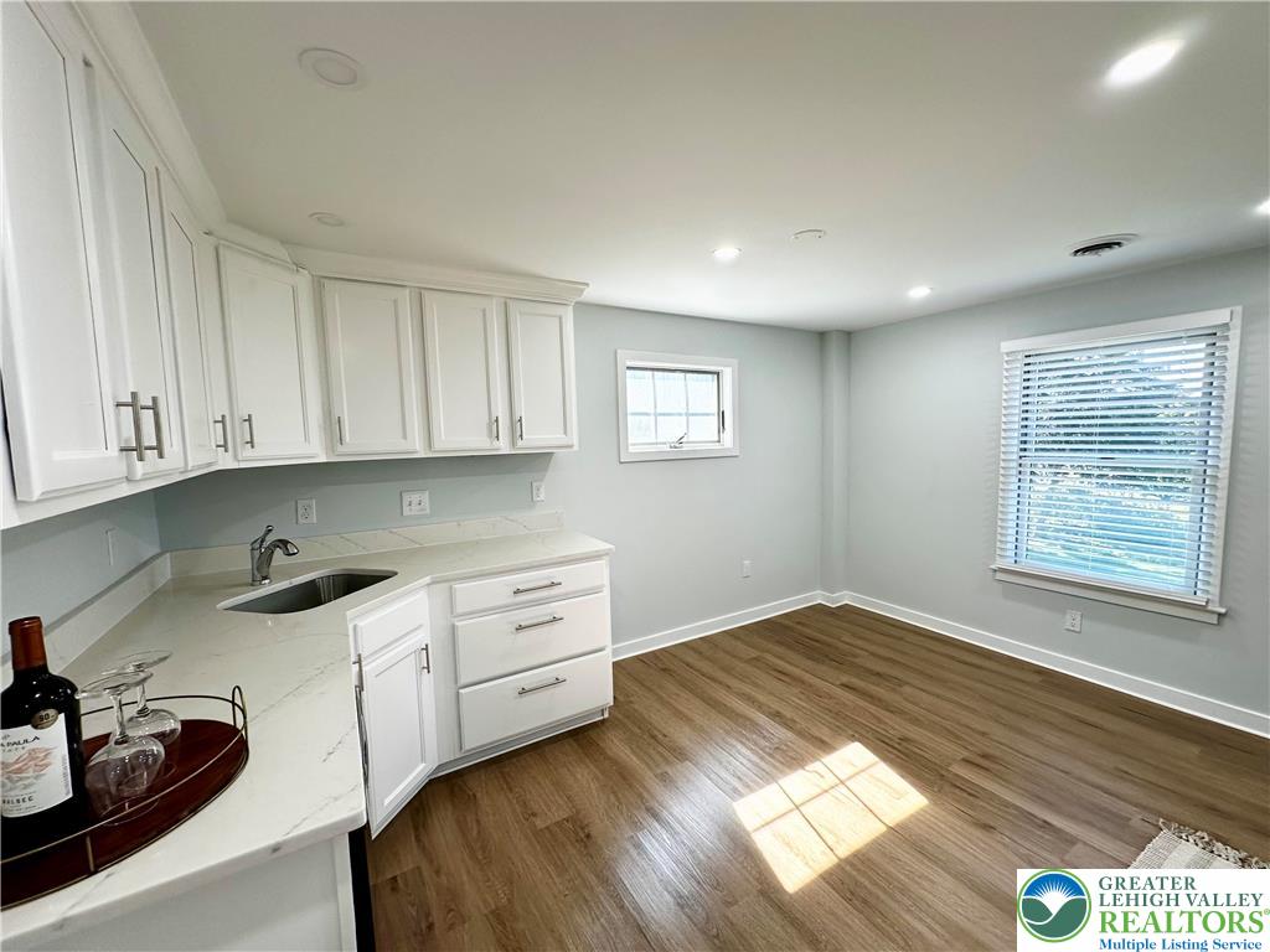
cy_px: 476
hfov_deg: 102.1
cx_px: 635
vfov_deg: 85.7
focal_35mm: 14
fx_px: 514
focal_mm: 2.22
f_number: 2.2
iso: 100
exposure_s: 1/120
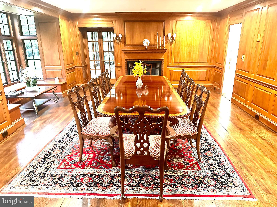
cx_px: 138
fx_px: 192
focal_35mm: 24
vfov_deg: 56.8
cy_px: 104
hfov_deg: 71.6
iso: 800
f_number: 1.78
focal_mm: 6.86
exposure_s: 1/59
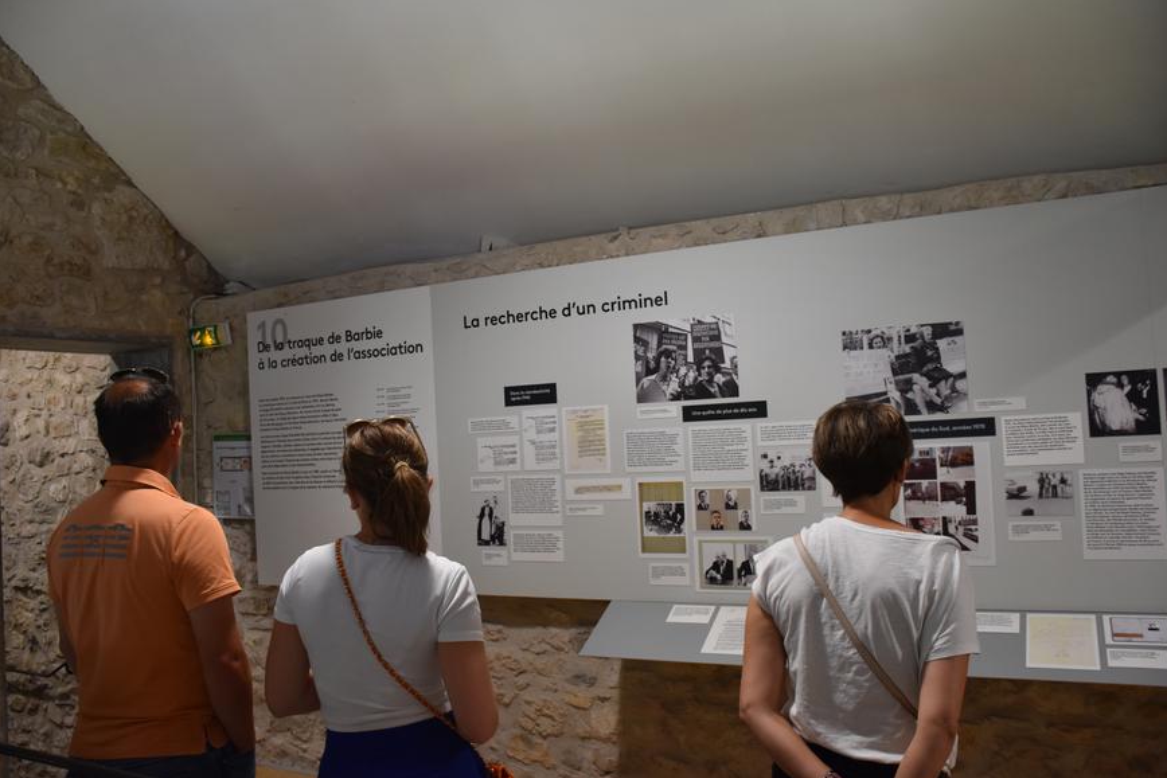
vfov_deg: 46.4
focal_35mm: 28
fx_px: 908
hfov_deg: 65.5
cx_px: 581
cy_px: 378
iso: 800
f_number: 4
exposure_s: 1/60
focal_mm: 18
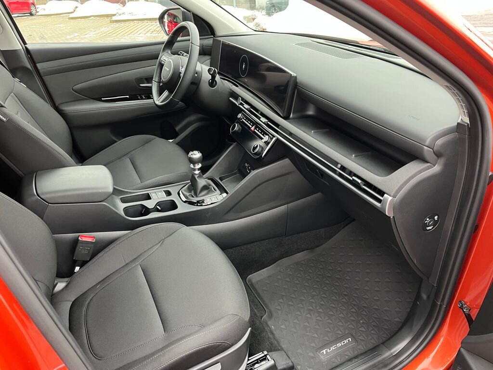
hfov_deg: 67.3
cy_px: 185
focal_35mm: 26
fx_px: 370
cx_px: 246
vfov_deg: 53.1
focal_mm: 5.1
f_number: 1.6
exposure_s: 1/60
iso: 250
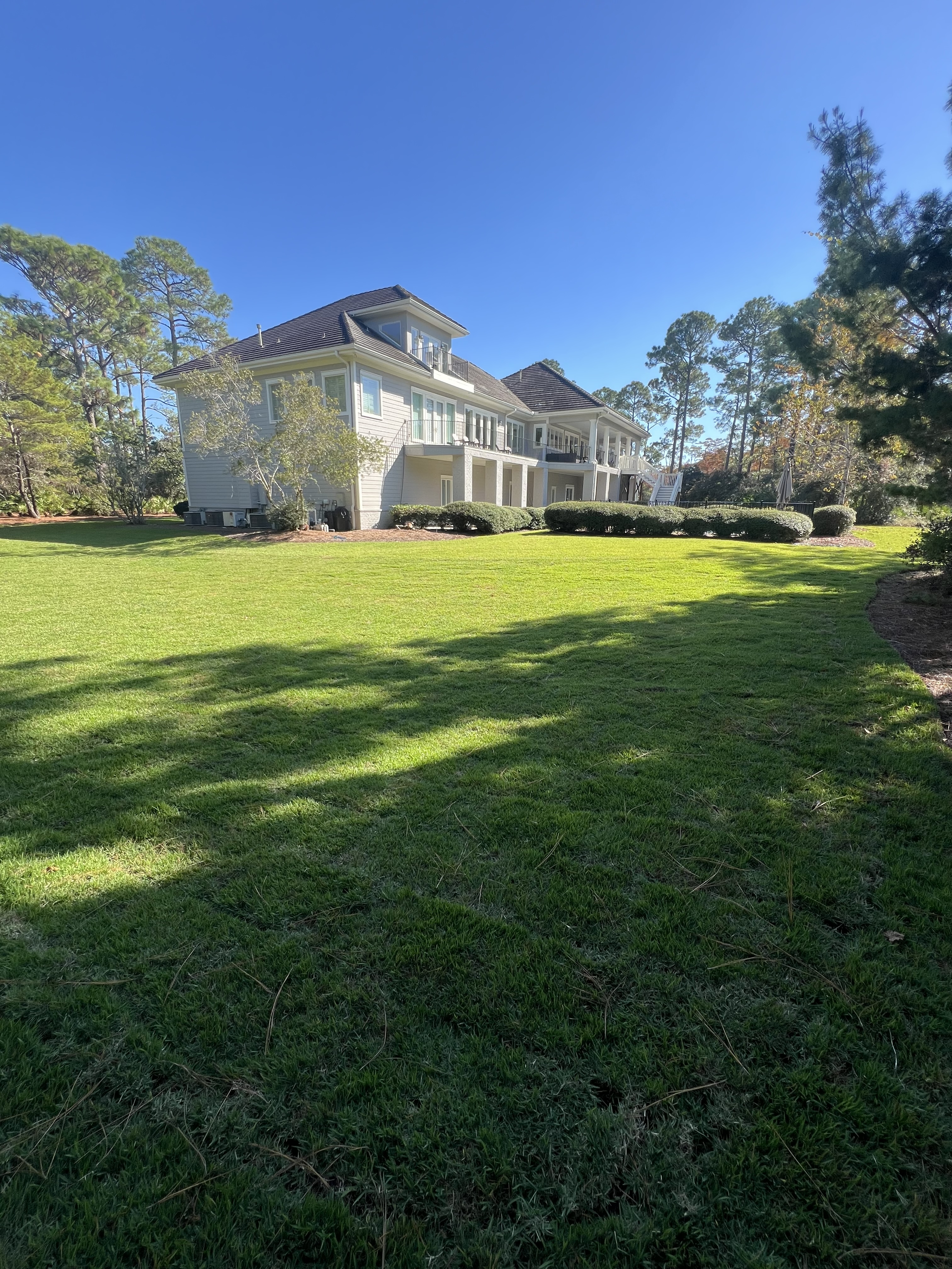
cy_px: 634
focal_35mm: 13
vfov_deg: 106.2
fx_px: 477
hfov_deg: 89.9
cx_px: 476
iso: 32
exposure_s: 1/501
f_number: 1.8
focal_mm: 1.57
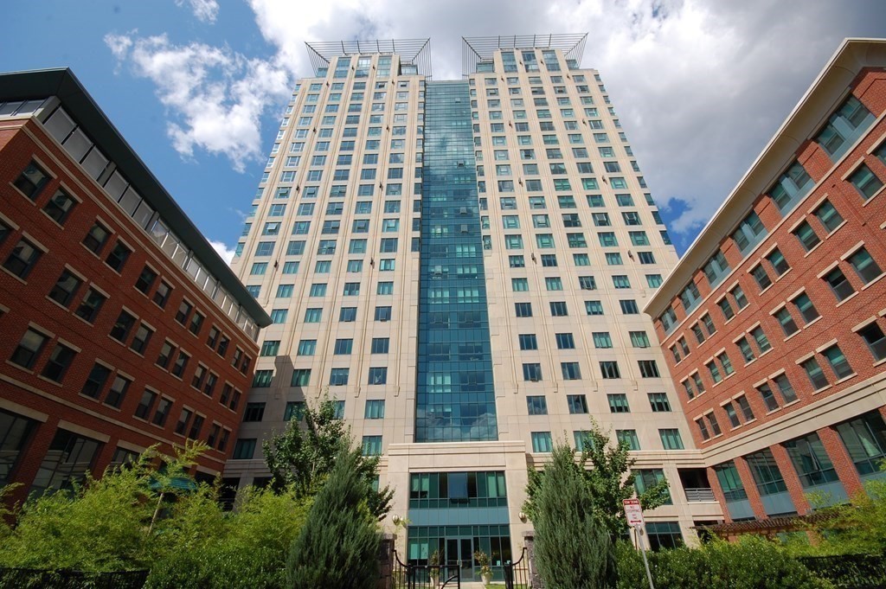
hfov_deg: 100.4
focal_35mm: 15
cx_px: 443
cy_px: 294
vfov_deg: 77.2
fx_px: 369
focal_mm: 10
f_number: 11
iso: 200
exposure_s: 1/250
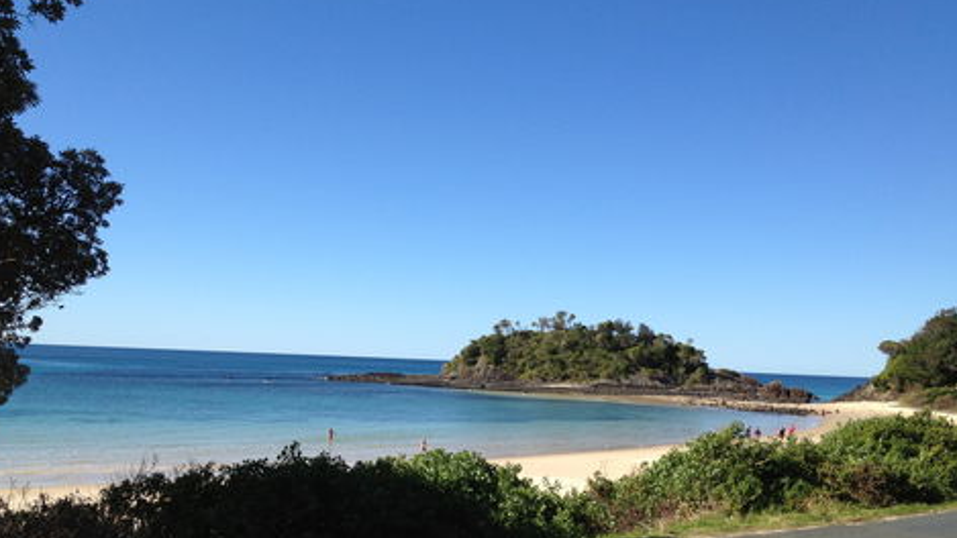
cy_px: 338
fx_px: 990
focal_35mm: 39
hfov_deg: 51.6
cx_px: 471
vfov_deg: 30.3
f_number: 2.4
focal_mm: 4.28
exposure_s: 1/1453
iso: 64
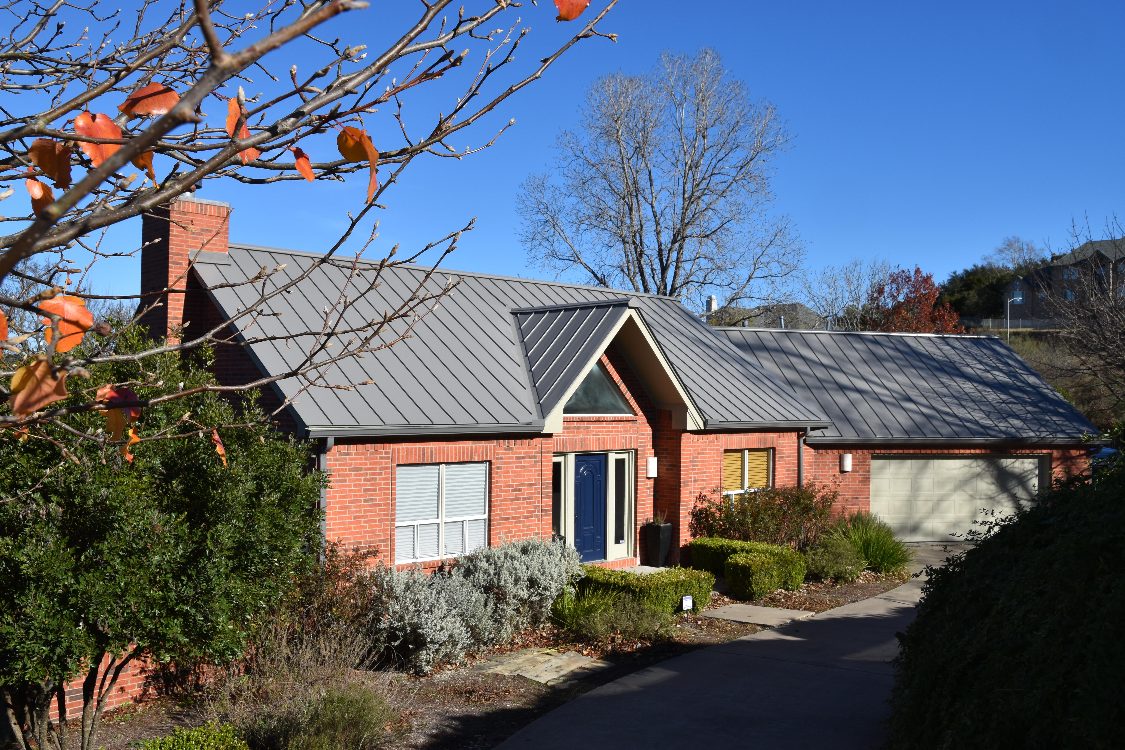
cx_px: 562
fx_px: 937
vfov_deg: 43.6
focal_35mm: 30
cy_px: 375
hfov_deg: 61.9
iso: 200
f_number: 10
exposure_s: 1/400
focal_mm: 20
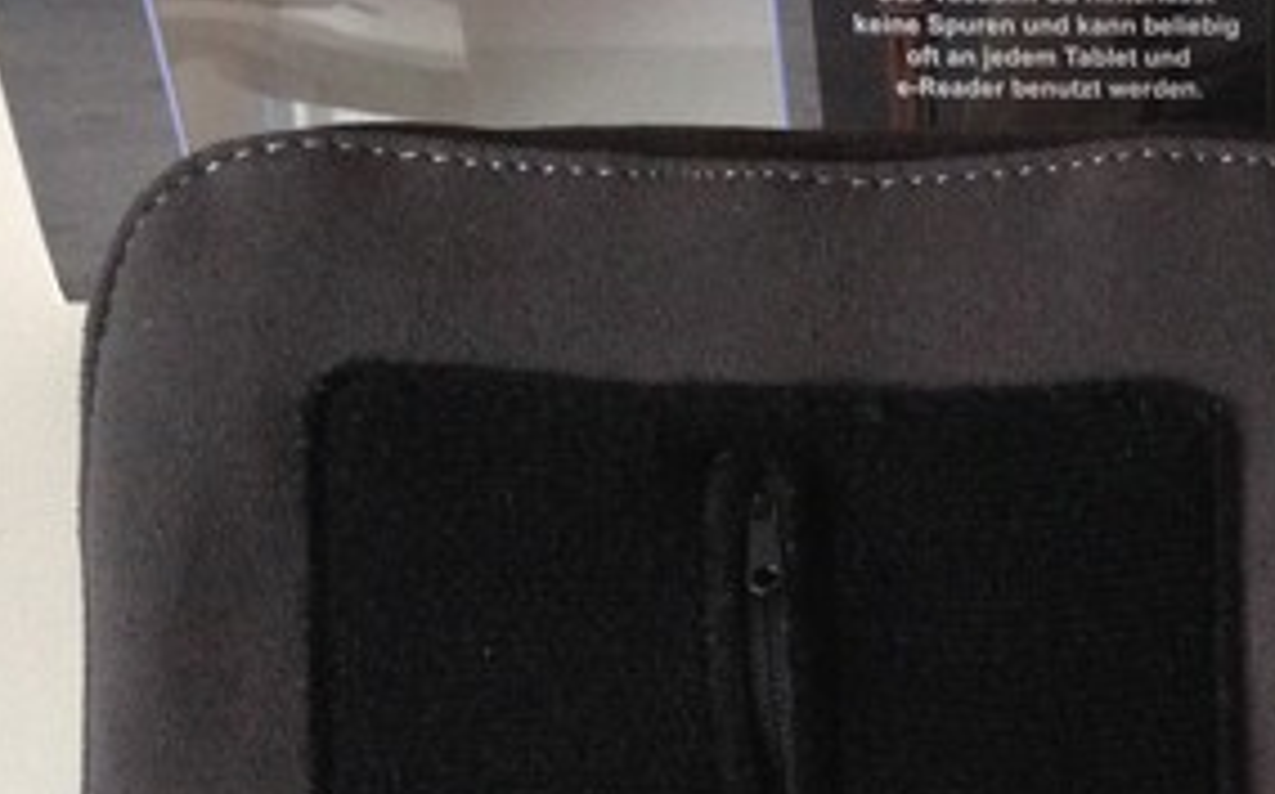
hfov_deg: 21.1
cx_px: 1271
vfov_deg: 13.2
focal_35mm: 95
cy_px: 1072
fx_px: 3298
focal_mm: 4.13
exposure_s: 1/20
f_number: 2.4
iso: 250
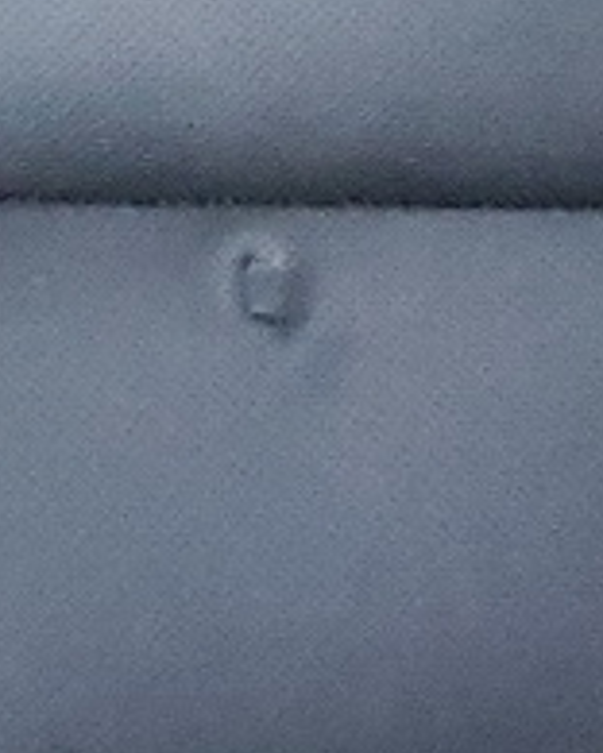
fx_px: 4640
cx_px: -1971
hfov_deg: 6.0
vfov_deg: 8.9
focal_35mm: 208
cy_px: -614
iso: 324
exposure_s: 1/40
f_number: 1.5
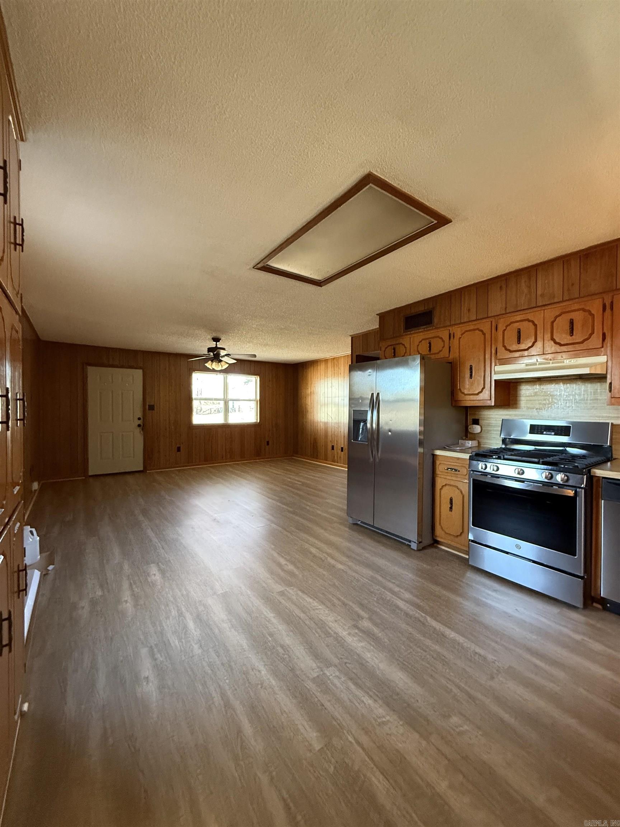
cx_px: 310
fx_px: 334
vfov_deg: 102.1
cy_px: 414
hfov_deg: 85.7
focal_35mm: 14
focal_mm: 2.22
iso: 640
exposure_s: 1/60
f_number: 2.2
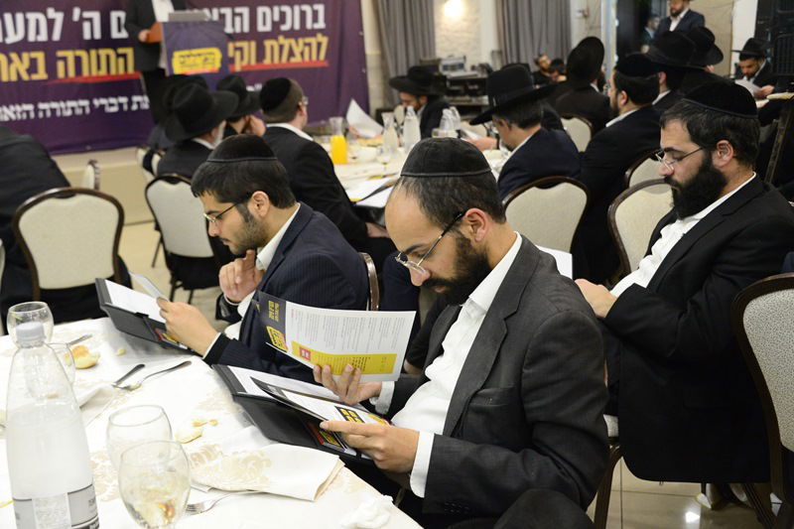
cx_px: 397
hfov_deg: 46.4
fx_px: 926
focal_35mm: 42
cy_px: 264
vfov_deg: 31.9
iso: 4000
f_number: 5
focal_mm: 42
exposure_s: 1/80
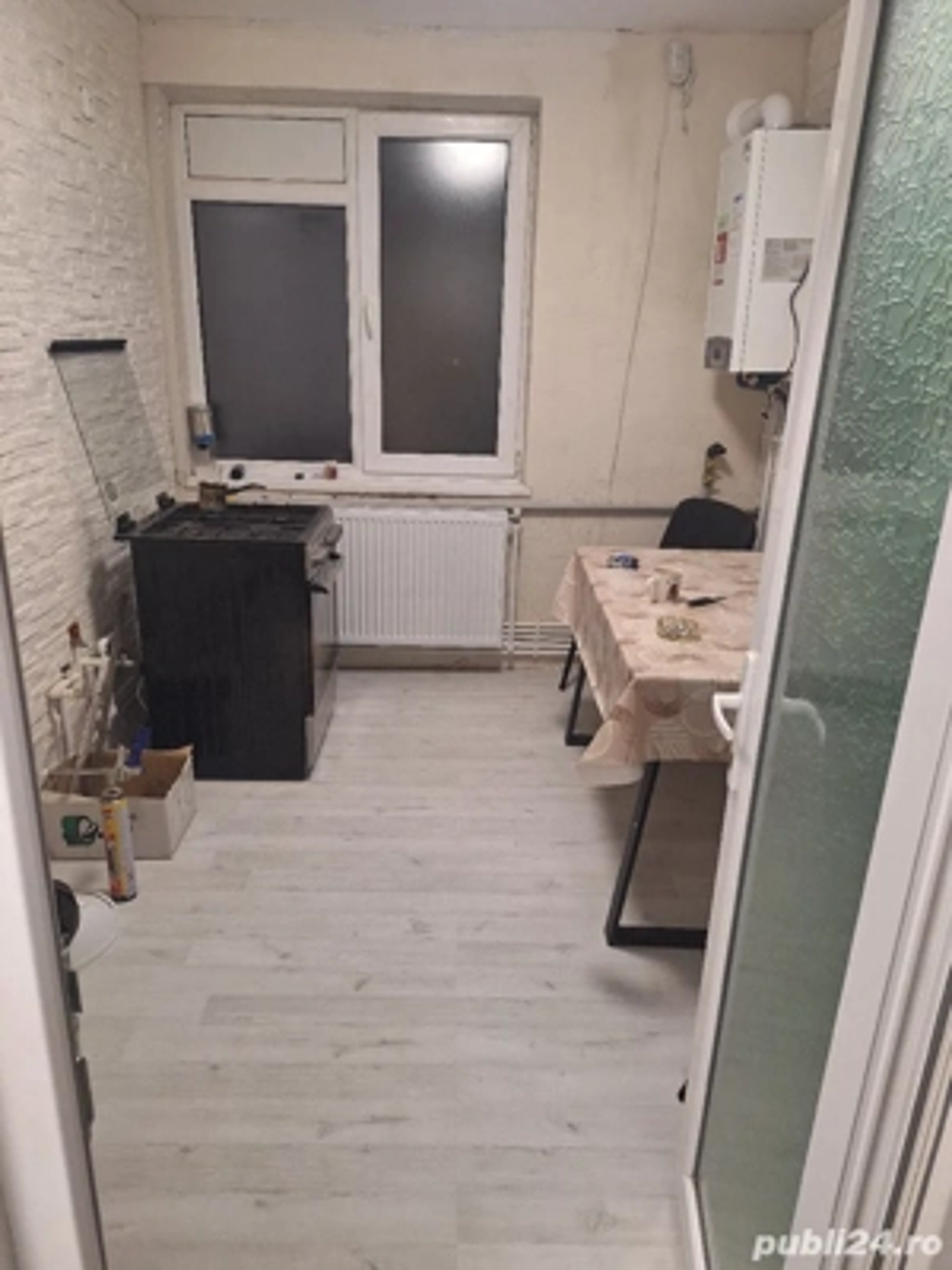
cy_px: 635
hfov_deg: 58.9
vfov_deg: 73.9
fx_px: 843
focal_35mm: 23
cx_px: 476
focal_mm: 5.54
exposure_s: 1/50
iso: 200
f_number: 1.8
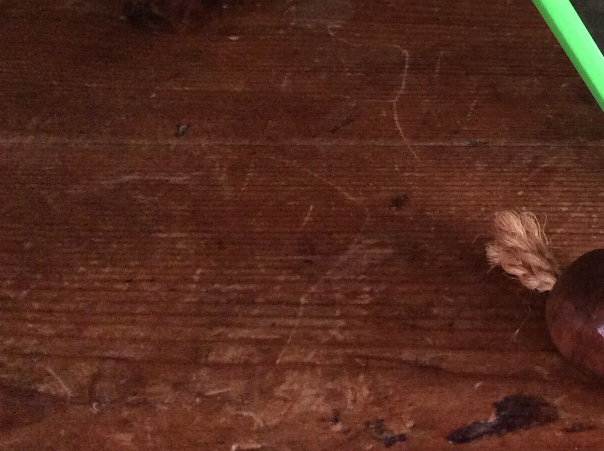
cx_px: 597
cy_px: 69
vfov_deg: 20.9
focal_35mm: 69
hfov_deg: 26.7
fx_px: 1202
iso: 320
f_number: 2.4
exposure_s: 1/17
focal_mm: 3.3
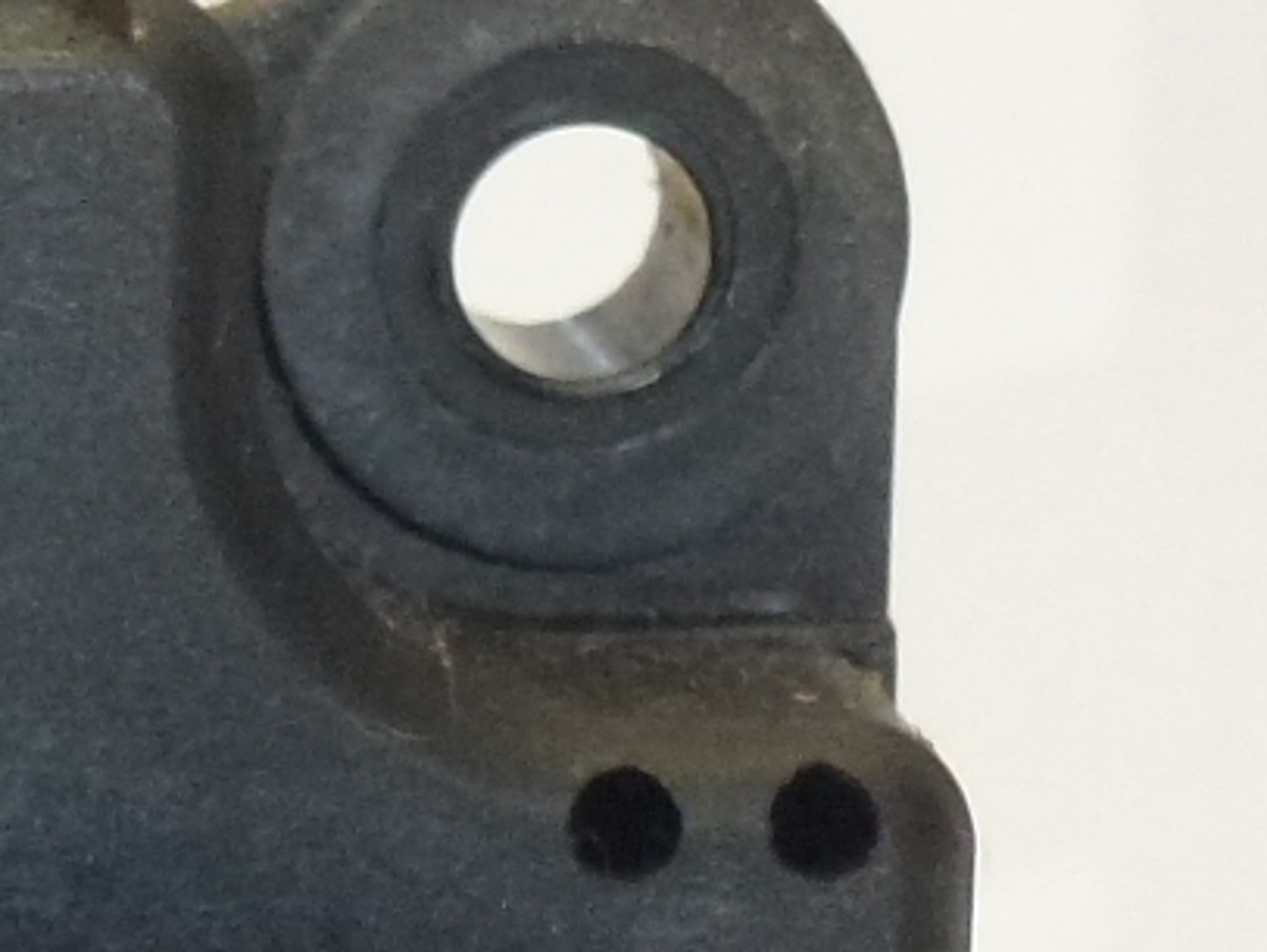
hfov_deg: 5.5
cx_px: -736
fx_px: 13111
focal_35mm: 358
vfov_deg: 4.2
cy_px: 986
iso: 400
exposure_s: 1/100
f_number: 4.7
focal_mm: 12.7
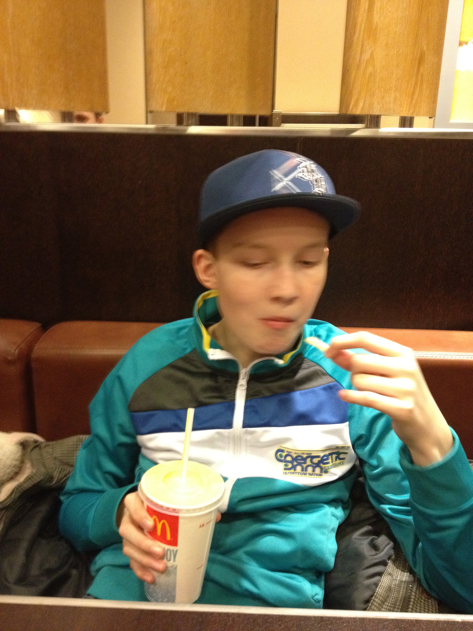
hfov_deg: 40.7
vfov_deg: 52.6
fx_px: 638
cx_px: 236
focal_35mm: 35
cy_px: 316
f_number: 2.4
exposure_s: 1/15
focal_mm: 4.28
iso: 500
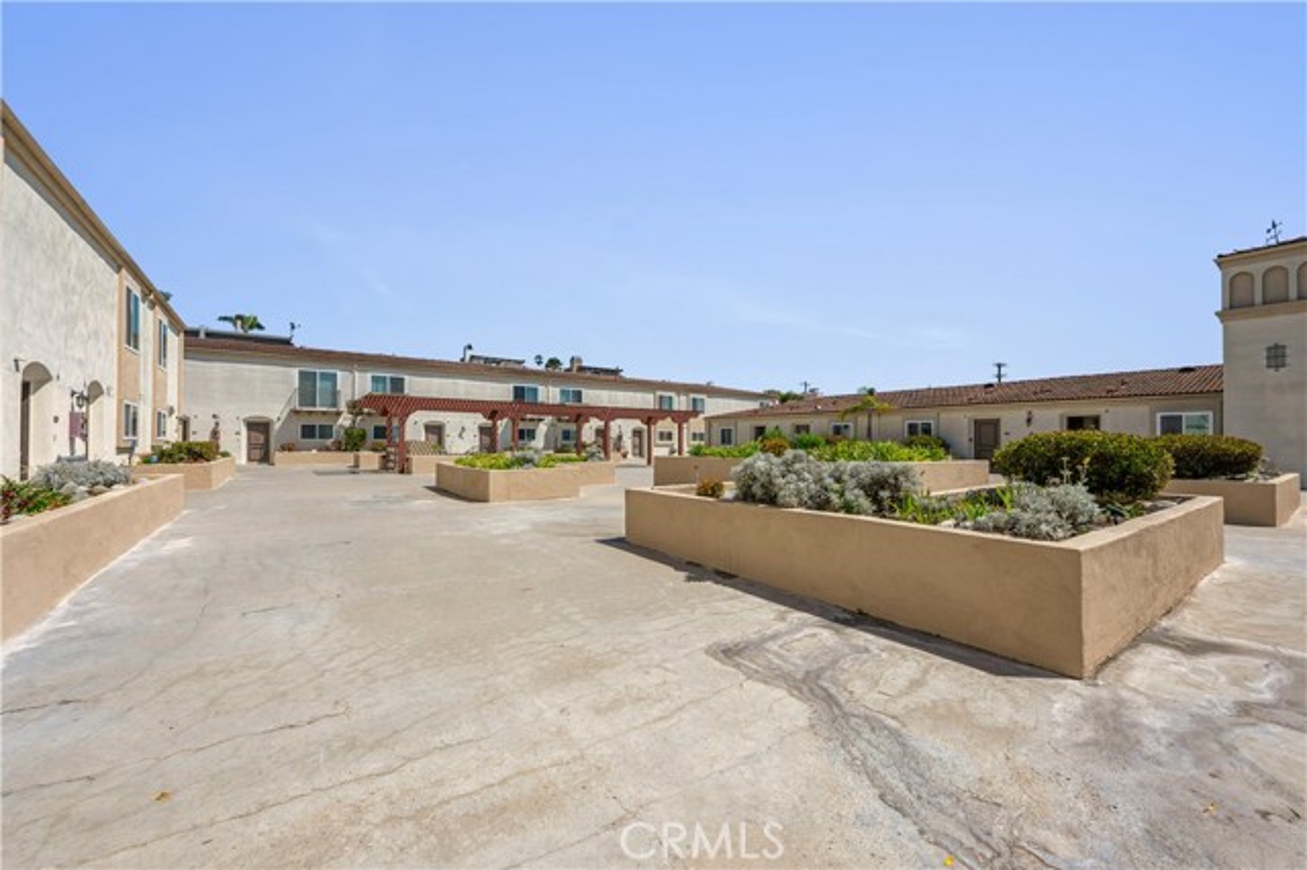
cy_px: 435
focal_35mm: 14
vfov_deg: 81.1
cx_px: 654
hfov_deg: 104.3
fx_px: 508
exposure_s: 1/400
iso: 100
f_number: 10
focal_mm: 14
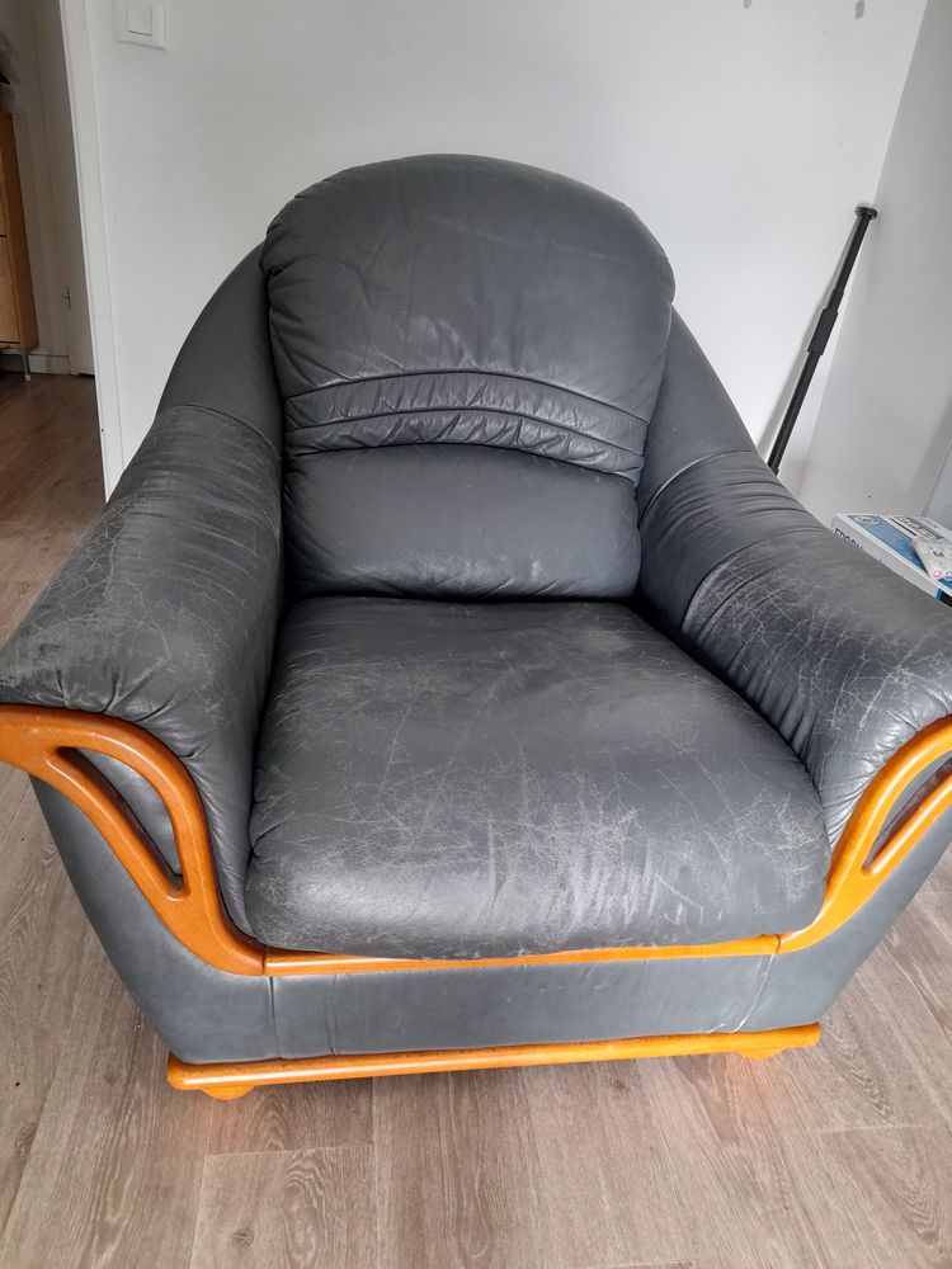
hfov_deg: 54.9
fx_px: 917
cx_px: 476
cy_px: 634
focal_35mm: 25
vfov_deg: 69.4
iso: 200
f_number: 2
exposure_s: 1/50
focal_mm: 4.6
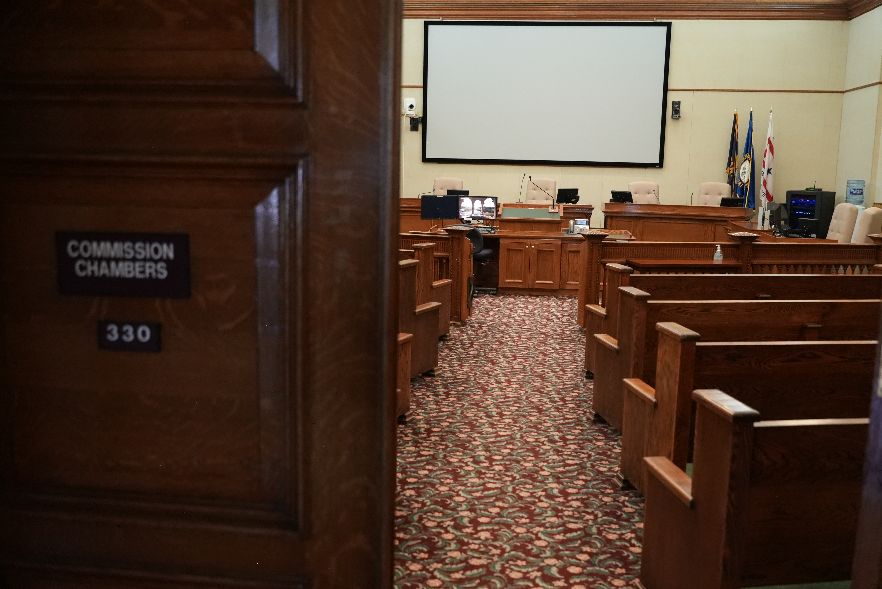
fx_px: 858
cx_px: 441
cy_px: 294
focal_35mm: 35
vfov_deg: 37.9
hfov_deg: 54.4
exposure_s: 1/160
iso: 6400
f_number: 4
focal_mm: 35
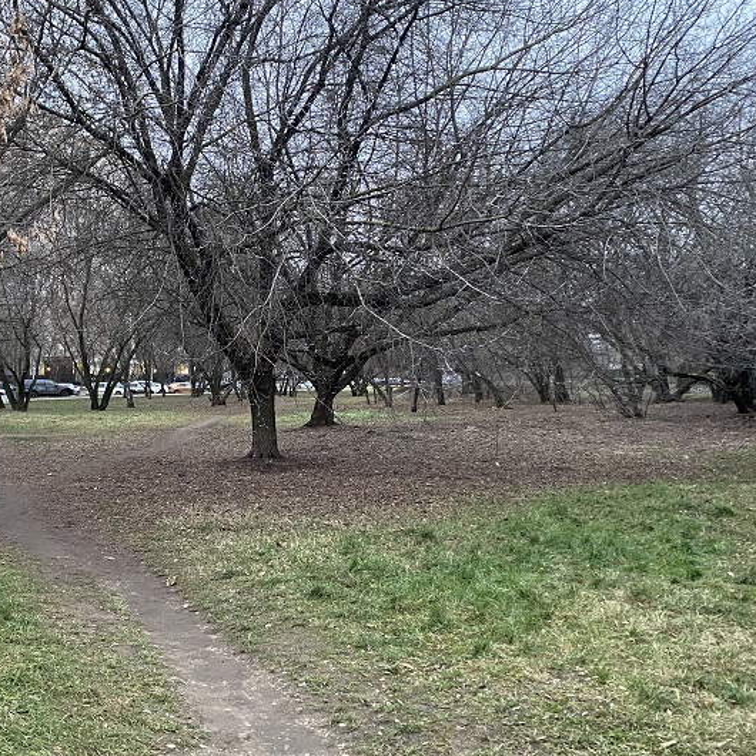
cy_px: 396
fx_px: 964
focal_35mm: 39
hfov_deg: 42.3
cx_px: 260
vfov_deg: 42.8
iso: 400
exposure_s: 1/50
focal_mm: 4.25
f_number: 1.8
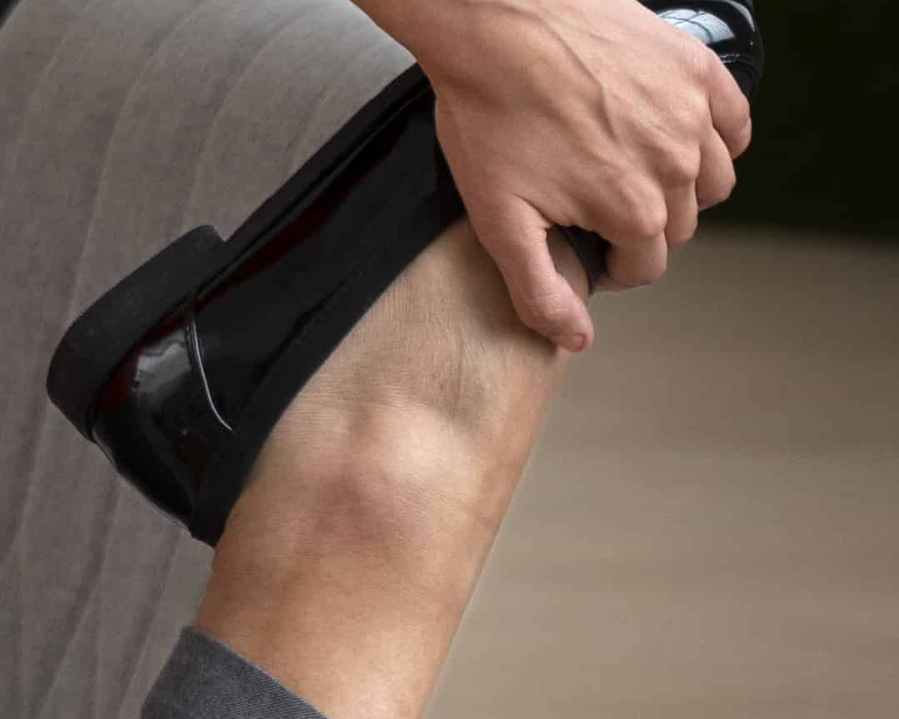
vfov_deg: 4.9
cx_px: -860
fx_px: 8434
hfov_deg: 6.0
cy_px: 92
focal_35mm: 317
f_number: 2.8
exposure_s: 1/160
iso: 500
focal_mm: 52
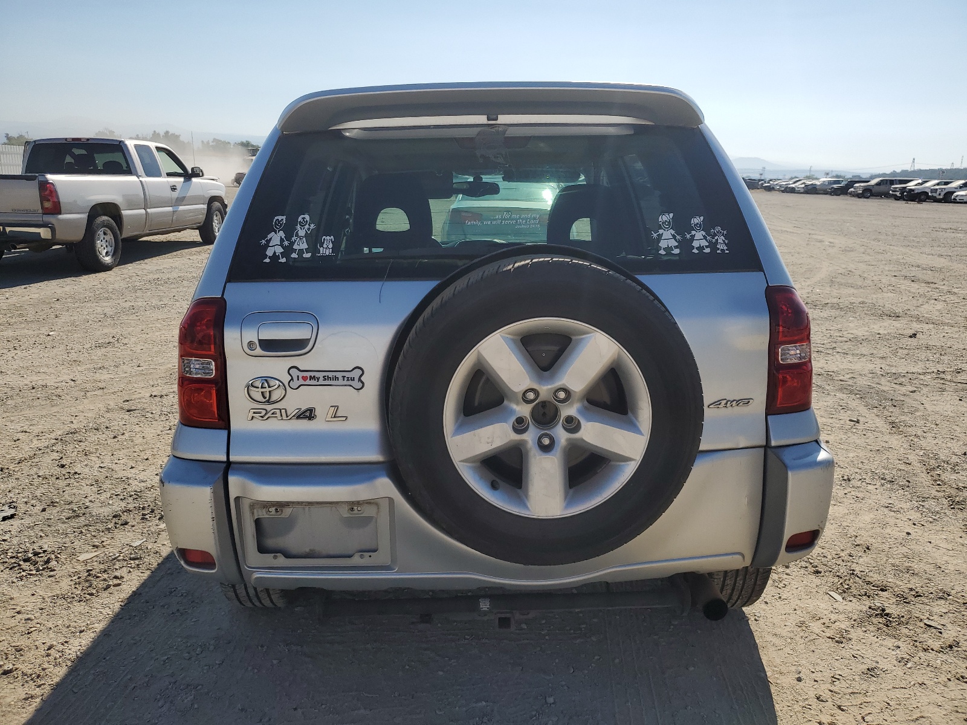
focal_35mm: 26
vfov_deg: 53.1
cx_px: 484
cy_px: 362
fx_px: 726
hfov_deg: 67.3
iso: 50
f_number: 1.5
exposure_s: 1/5000
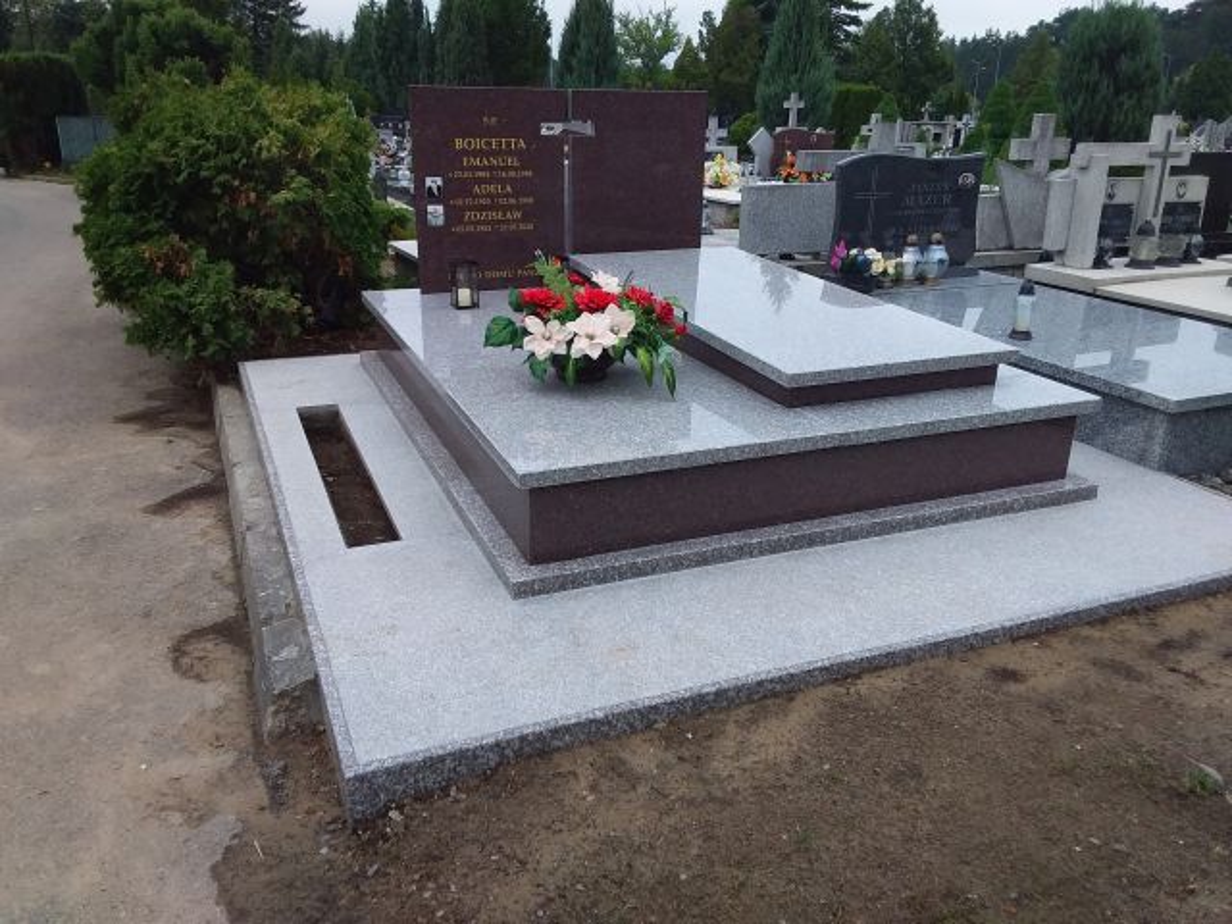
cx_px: 616
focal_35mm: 28
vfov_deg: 49.7
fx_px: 997
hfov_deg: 63.4
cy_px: 462
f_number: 1.9
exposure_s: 1/660
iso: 40
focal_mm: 2.91
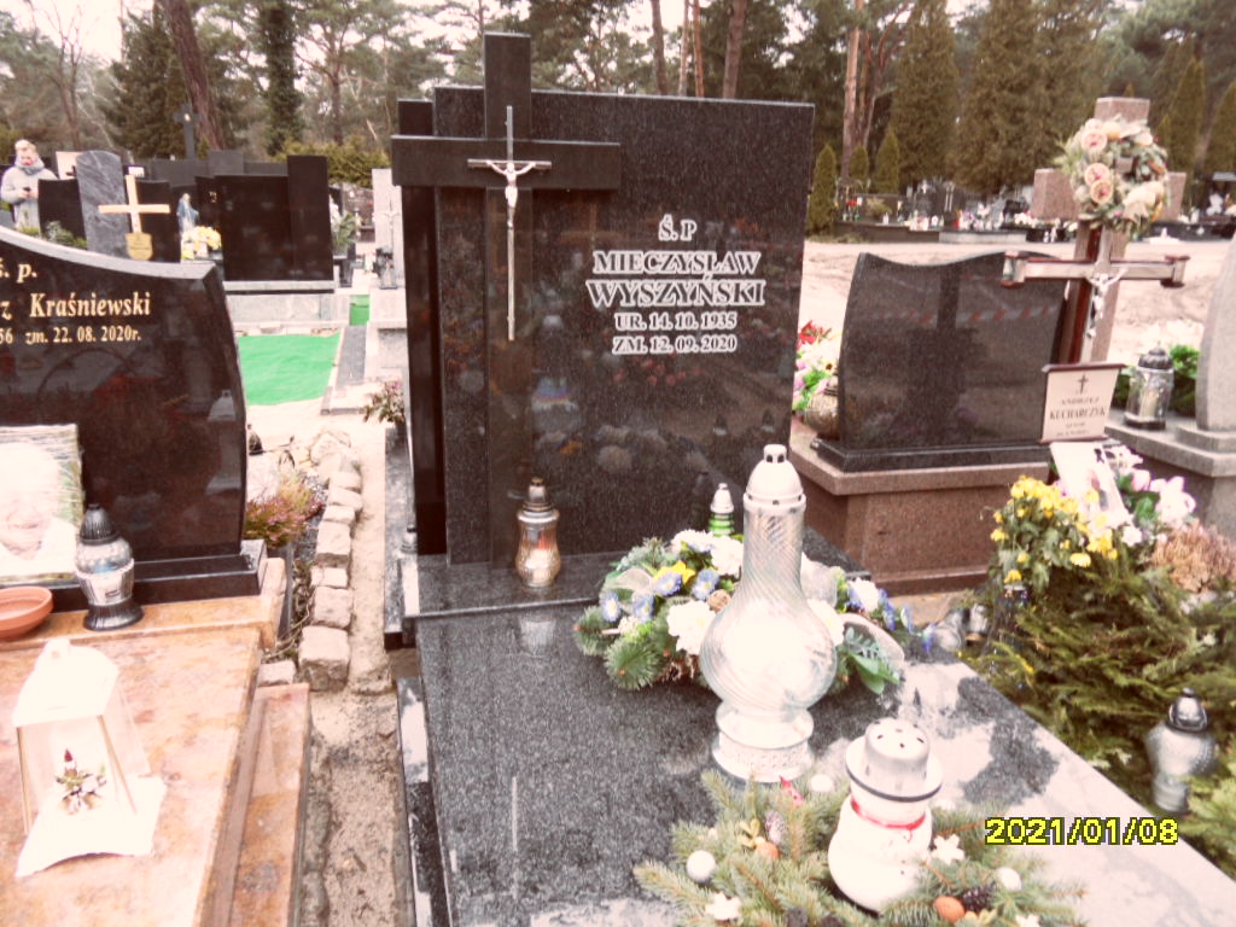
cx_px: 618
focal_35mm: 24
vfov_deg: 56.8
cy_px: 464
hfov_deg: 71.6
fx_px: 857
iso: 100
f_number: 3.2
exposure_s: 1/45
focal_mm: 3.9
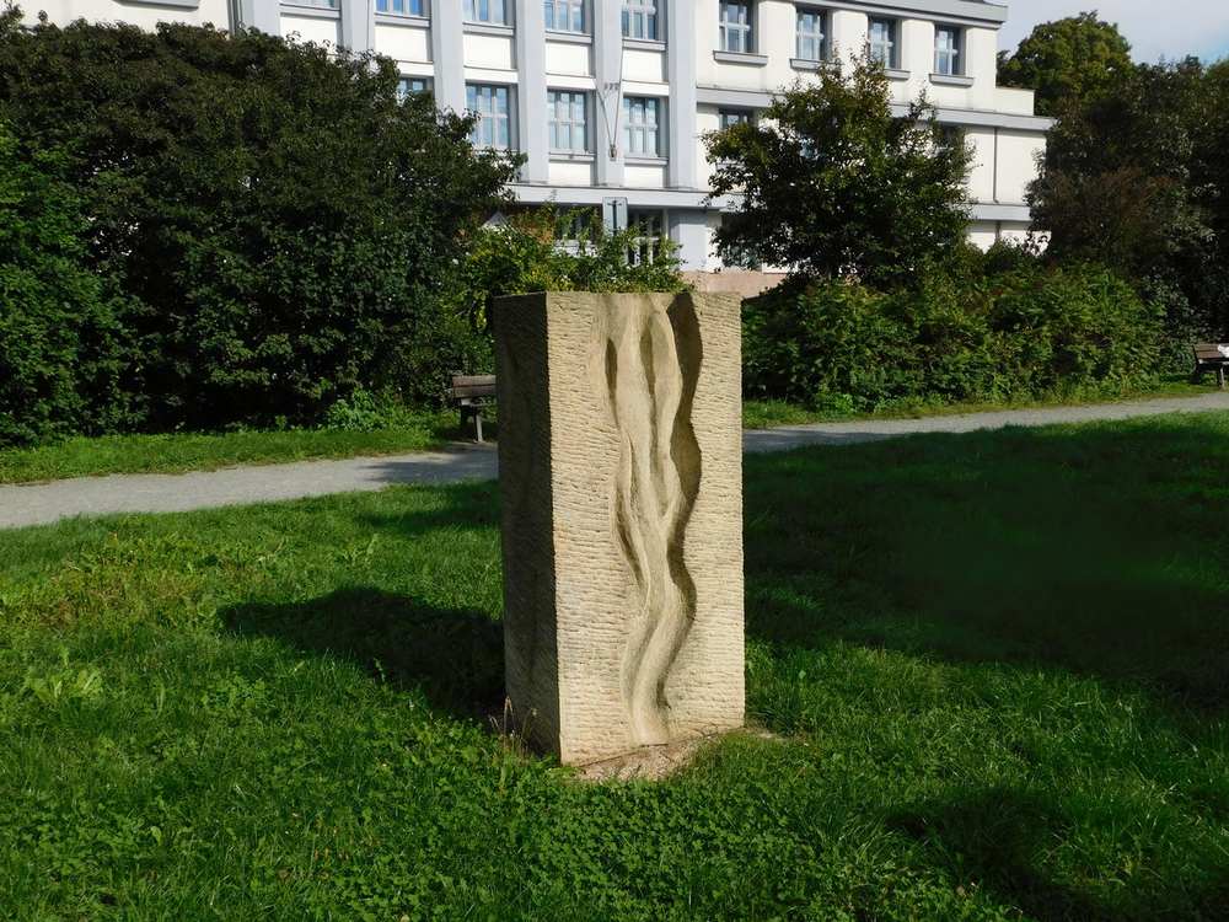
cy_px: 461
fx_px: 1065
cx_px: 614
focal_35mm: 30
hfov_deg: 60.0
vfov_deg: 46.8
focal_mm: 5.3
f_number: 6.4
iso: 125
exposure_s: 1/640
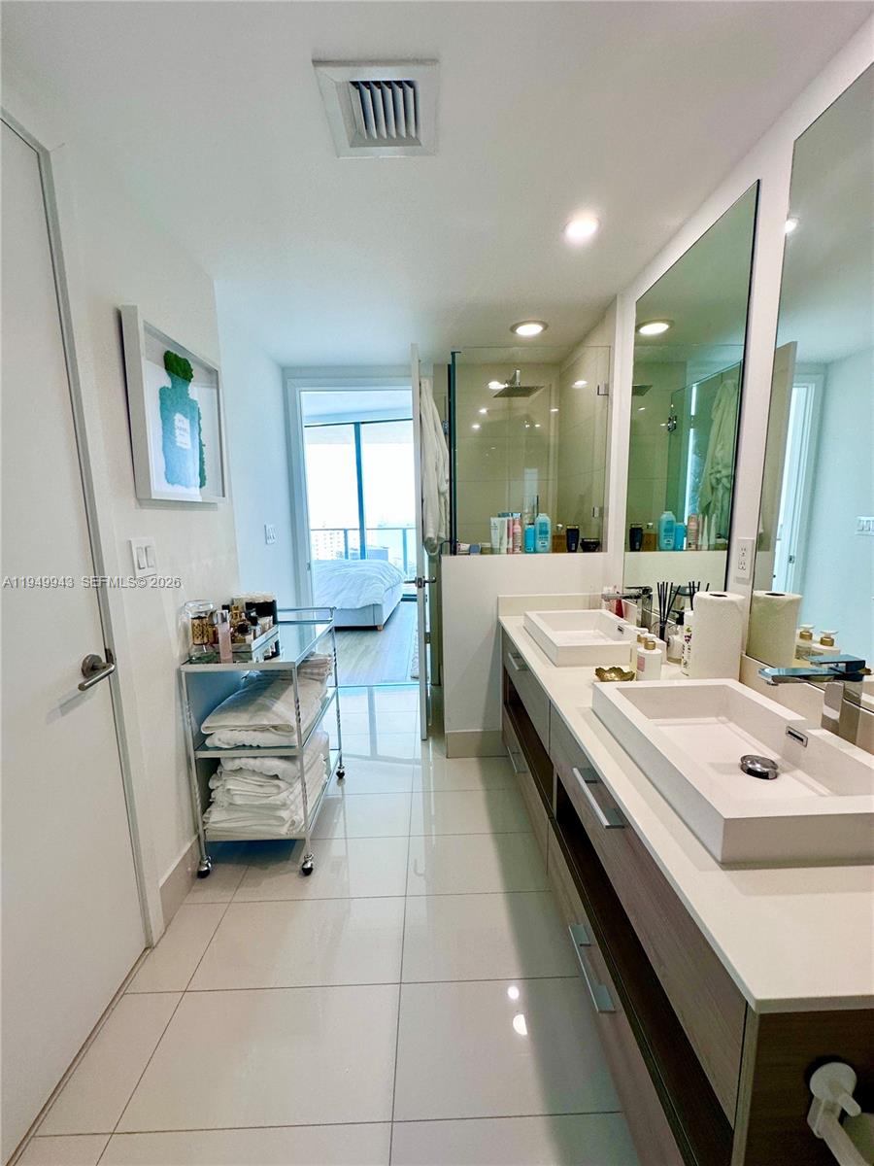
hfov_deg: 85.7
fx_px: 471
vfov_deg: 102.1
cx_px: 437
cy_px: 583
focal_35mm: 14
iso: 80
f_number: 2.2
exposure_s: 1/120
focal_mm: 2.22
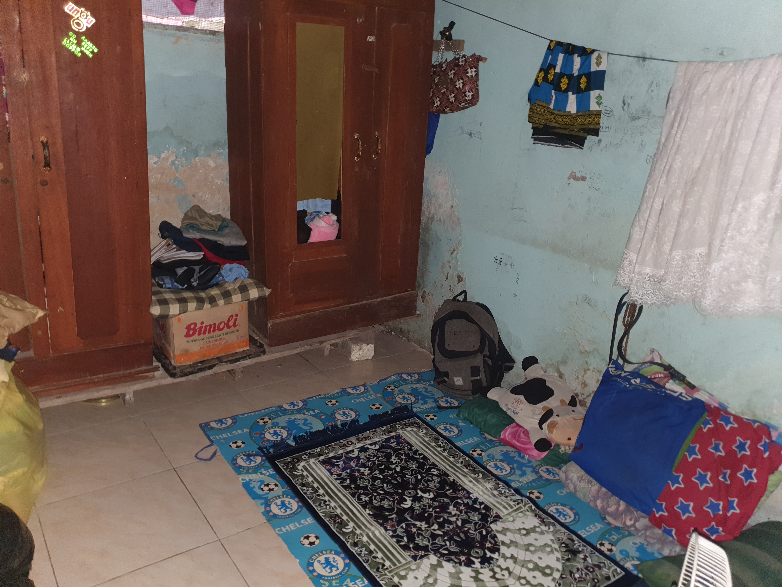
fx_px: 587
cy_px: 294
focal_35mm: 26
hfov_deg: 67.3
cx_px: 391
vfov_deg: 53.1
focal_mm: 4.32
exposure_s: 1/12
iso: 125
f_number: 1.5
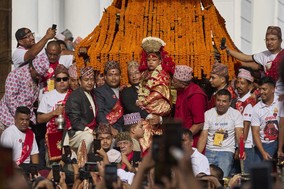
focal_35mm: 203
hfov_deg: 10.1
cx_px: 142
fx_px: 1601
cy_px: 94
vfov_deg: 6.8
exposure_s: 1/5000
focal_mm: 203
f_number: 5.6
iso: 1250
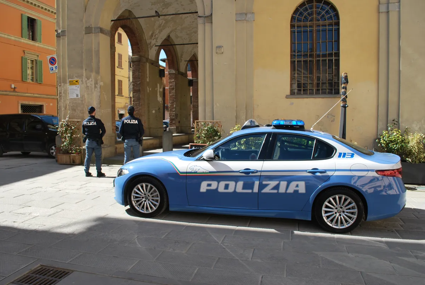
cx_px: 212
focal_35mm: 27
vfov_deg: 48.1
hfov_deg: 67.3
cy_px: 142
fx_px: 319
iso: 100
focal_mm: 18
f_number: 7.1
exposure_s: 1/200
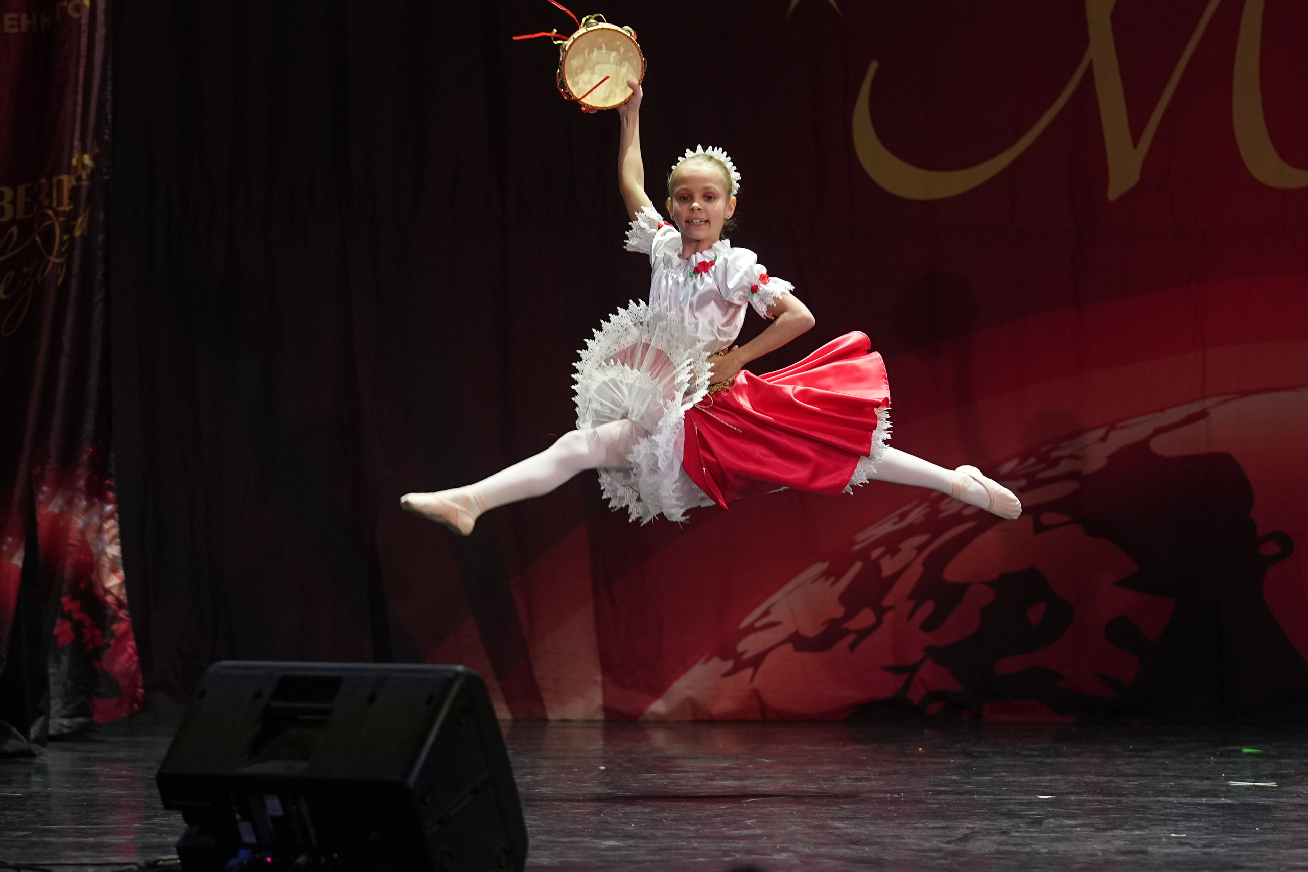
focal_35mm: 184
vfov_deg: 7.5
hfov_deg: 11.2
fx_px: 6685
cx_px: 654
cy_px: 436
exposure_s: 1/400
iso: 1600
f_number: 2.8
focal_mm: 123
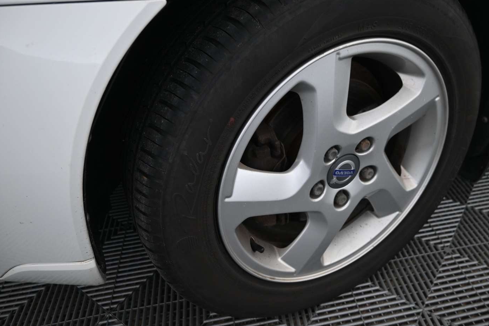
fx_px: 380
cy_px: 138
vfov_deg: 46.2
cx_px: 284
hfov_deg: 65.1
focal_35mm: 28
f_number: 3.5
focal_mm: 16
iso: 400
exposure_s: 1/25
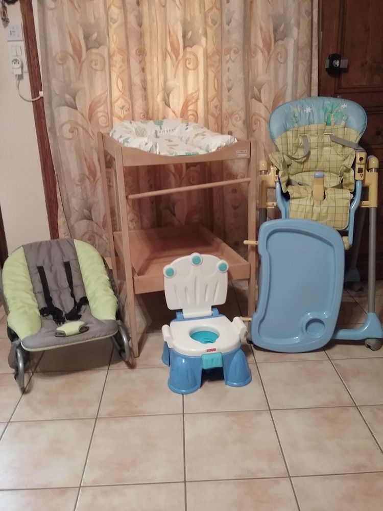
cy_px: 256
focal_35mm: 31
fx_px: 457
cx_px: 192
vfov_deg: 58.4
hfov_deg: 45.4
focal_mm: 3.3
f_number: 2.2
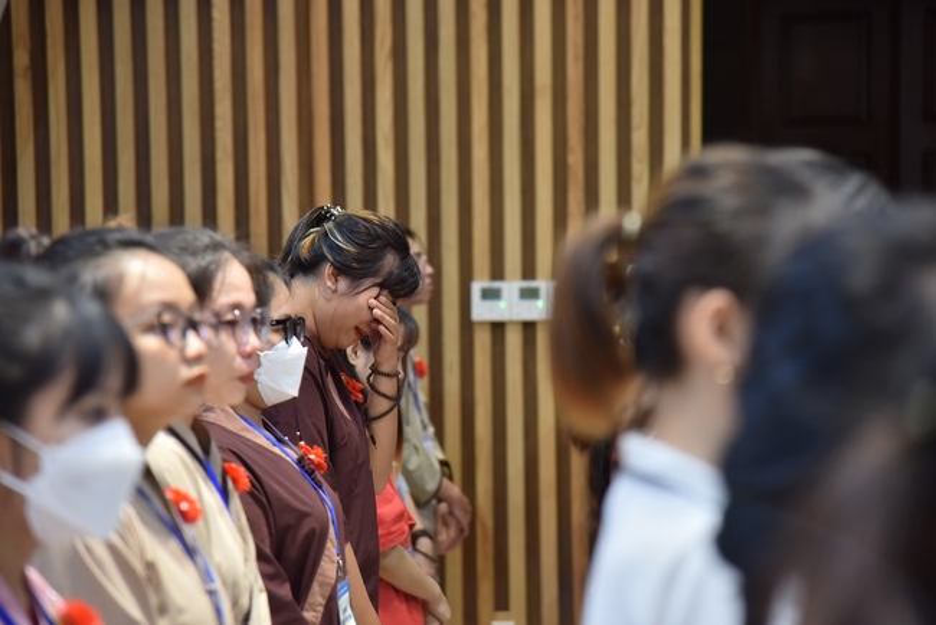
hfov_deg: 17.1
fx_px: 3121
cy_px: 312
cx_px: 468
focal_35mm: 120
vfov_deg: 11.4
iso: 1250
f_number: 4
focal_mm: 120
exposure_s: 1/60
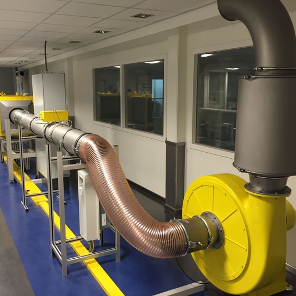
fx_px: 339
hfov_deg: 47.1
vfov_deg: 47.2
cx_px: 130
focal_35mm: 35
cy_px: 147
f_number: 2.2
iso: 100
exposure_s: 1/33
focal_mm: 4.15
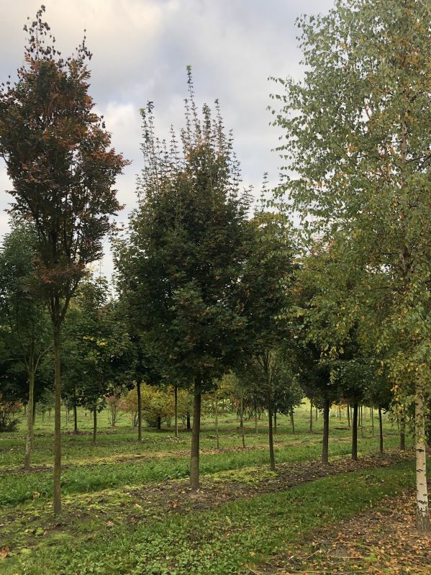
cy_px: 288
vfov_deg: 63.5
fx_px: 465
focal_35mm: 28
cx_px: 216
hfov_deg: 49.7
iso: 20
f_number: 1.8
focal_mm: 3.99
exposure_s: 1/273
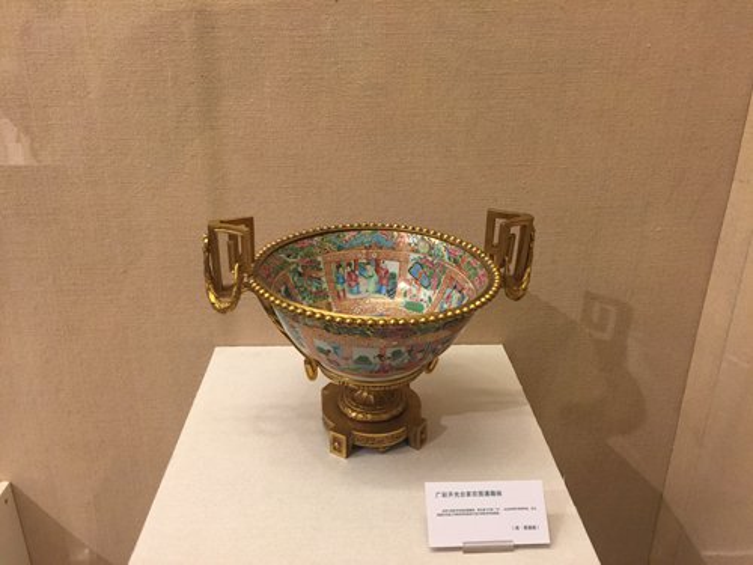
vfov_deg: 48.2
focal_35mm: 29
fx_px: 631
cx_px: 376
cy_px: 282
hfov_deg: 61.7
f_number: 2.2
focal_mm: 4.15
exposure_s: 1/17
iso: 80
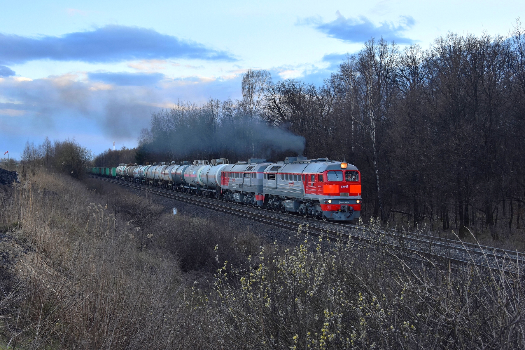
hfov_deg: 46.4
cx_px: 262
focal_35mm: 42
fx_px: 612
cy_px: 175
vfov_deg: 31.9
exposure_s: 1/320
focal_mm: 28
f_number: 5.6
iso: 400
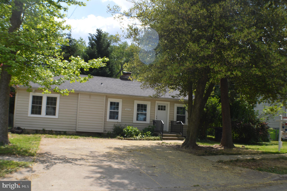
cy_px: 96
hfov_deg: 49.6
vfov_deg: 34.1
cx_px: 144
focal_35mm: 39
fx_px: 311
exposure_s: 1/200
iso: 100
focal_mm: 26
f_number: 6.3
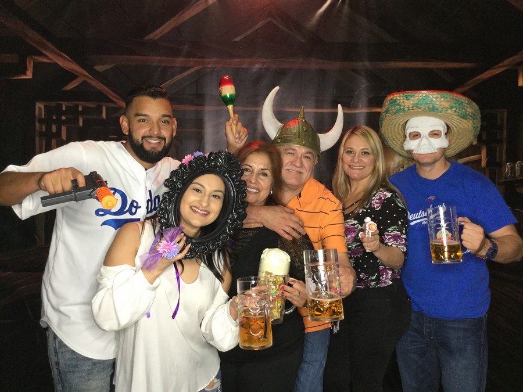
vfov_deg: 45.4
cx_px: 262
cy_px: 196
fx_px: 468
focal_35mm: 31
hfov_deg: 58.4
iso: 80
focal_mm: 3.3
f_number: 2.4
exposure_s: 1/30
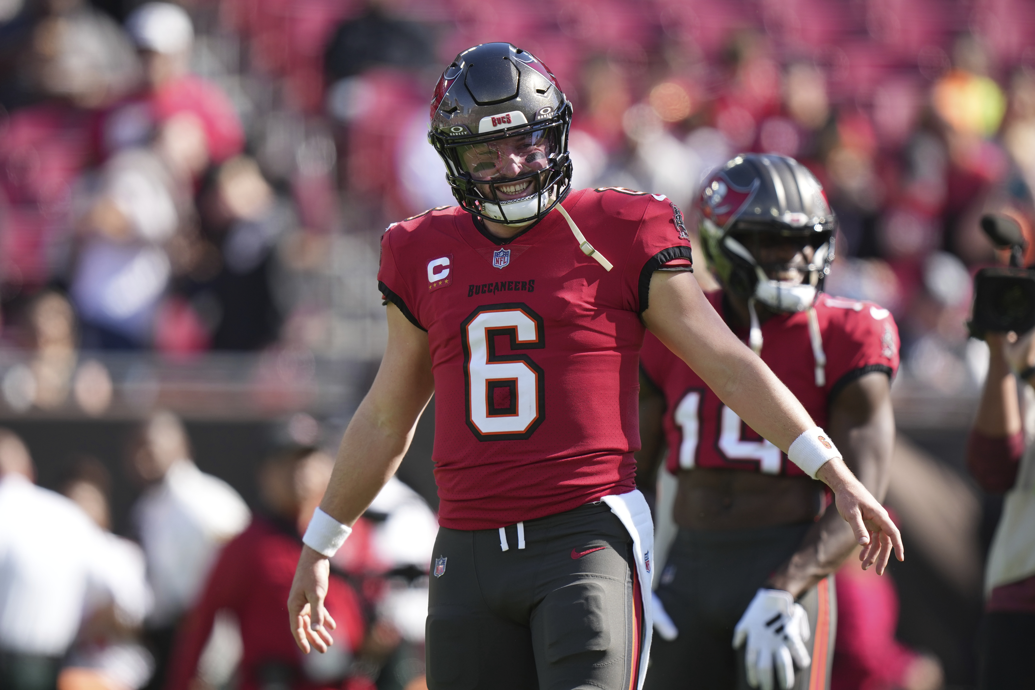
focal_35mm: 600
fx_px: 17249
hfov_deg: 3.4
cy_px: 345
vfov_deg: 2.3
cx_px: 518
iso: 250
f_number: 2.8
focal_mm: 400
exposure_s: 1/1600
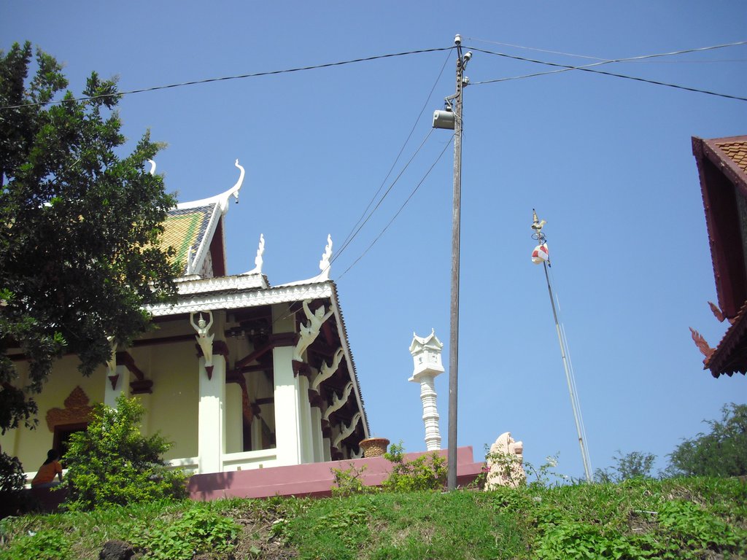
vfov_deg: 37.7
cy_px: 280
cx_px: 374
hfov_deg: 49.0
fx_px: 820
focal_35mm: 38
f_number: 8
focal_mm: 6.2
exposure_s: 1/250
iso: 100
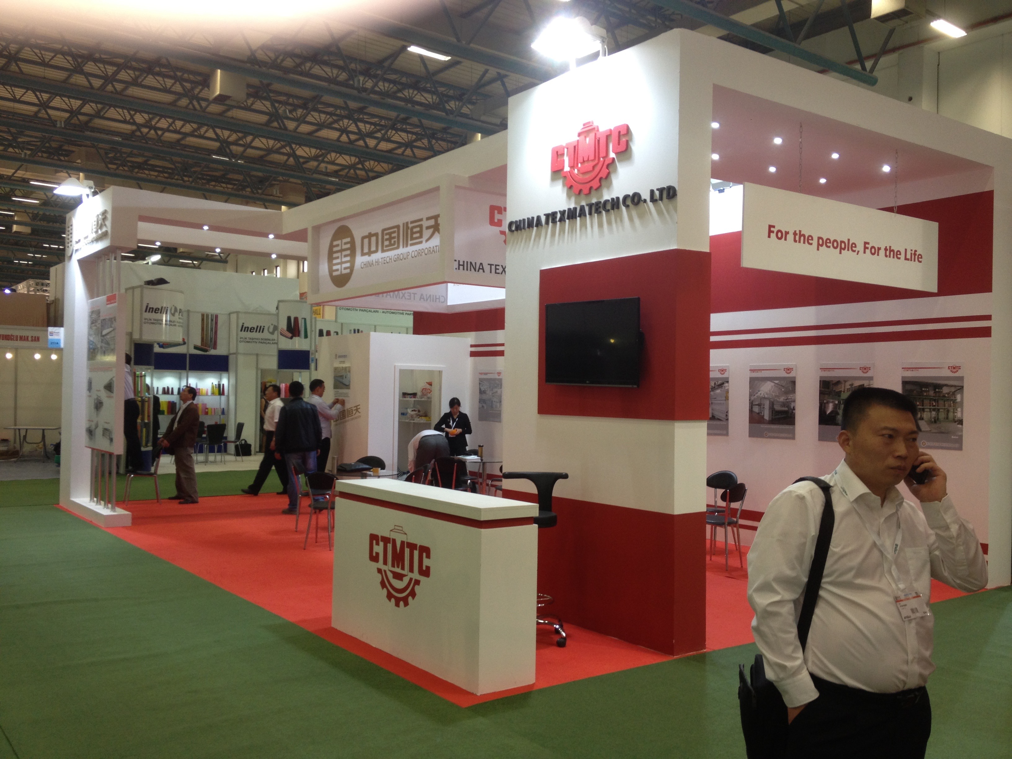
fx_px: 1023
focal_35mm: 35
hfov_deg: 52.6
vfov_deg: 40.7
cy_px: 380
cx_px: 506
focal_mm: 4.28
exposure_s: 1/40
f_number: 2.4
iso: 64
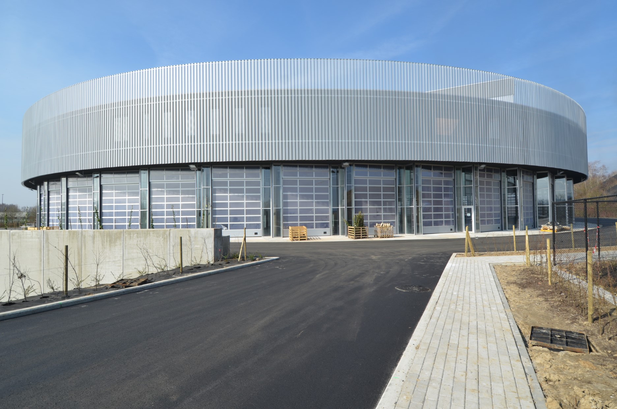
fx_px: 308
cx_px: 308
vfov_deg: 67.1
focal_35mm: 18
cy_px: 204
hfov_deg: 90.1
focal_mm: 12
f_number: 8
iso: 100
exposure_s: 1/250
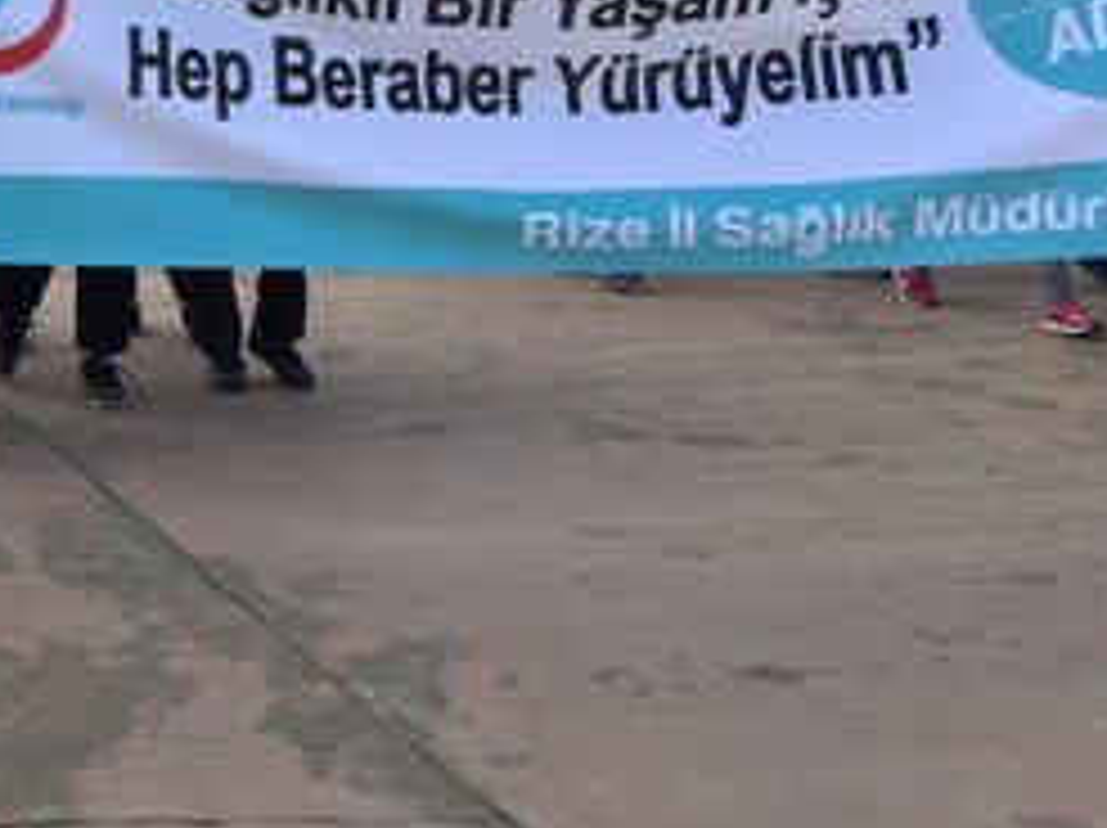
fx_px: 2524
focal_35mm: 79
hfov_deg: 22.5
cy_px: 243
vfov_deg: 18.5
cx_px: -279
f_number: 2.2
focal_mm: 4.15
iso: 32
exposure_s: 1/989
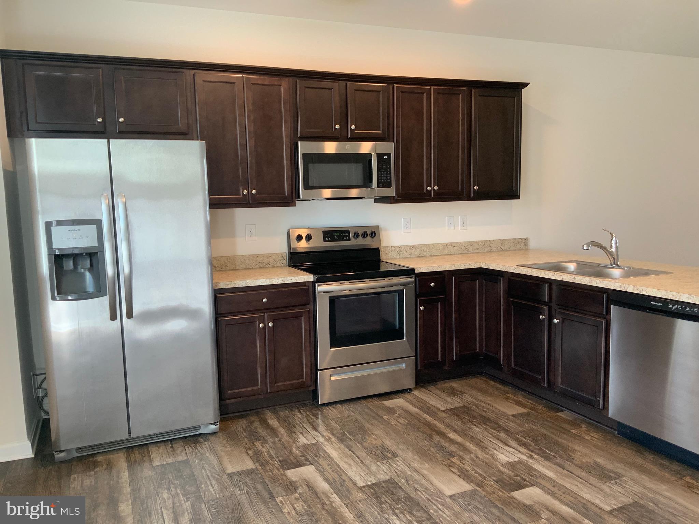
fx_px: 586
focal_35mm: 29
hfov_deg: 61.7
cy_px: 262
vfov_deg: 48.2
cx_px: 350
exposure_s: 1/60
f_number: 1.8
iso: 80
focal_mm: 3
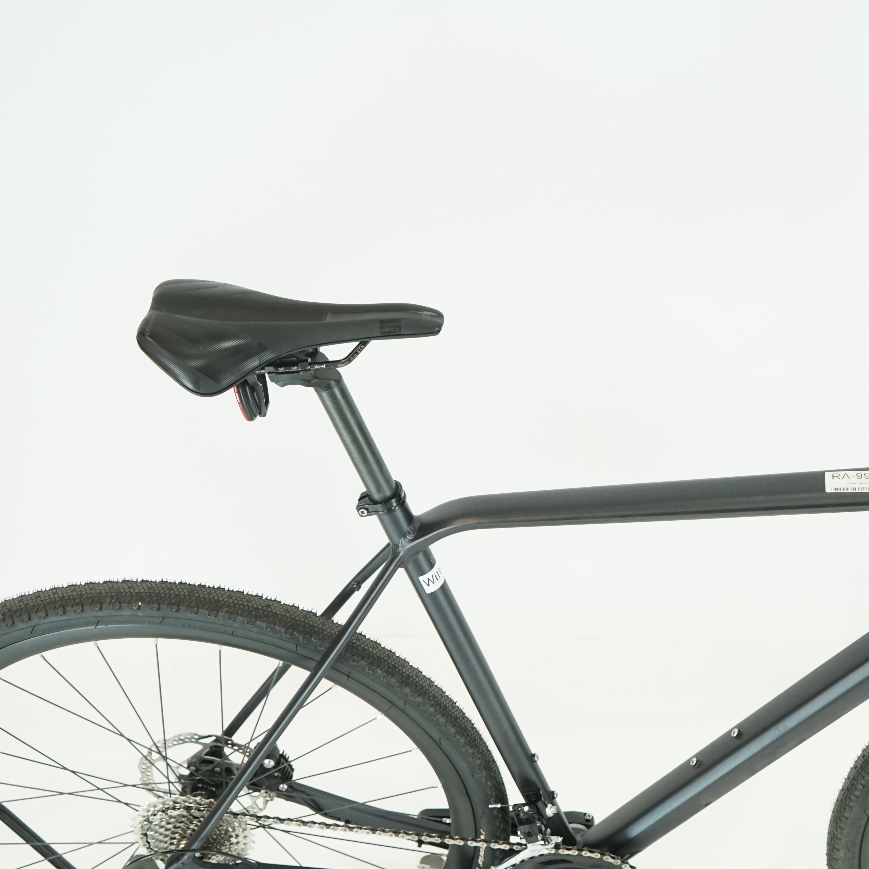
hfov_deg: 31.0
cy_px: 543
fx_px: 1534
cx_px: 668
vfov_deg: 31.5
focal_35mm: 54
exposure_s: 1/200
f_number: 5
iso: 1600
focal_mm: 33
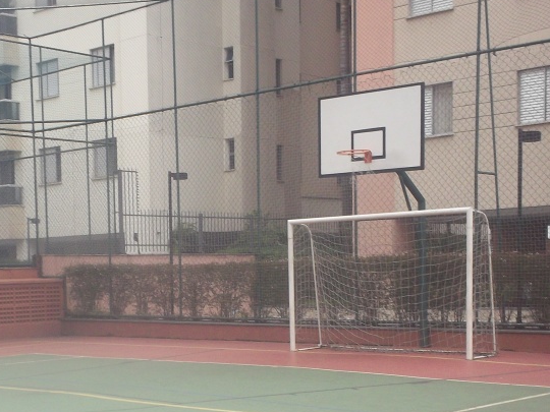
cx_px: 151
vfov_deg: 20.2
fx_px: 1144
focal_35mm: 72
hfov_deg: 26.7
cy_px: 329
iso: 80
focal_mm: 6.3
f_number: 4.5
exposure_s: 1/100
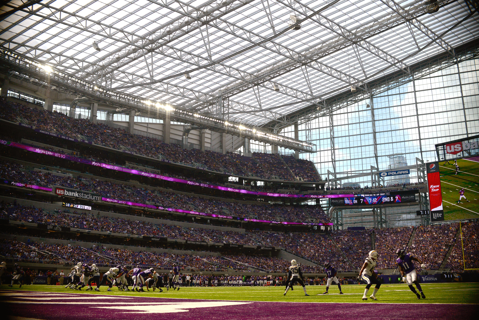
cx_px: 240
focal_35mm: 35
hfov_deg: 54.4
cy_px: 160
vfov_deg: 37.9
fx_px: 466
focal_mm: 35
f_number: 5.6
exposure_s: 1/8000
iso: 1250
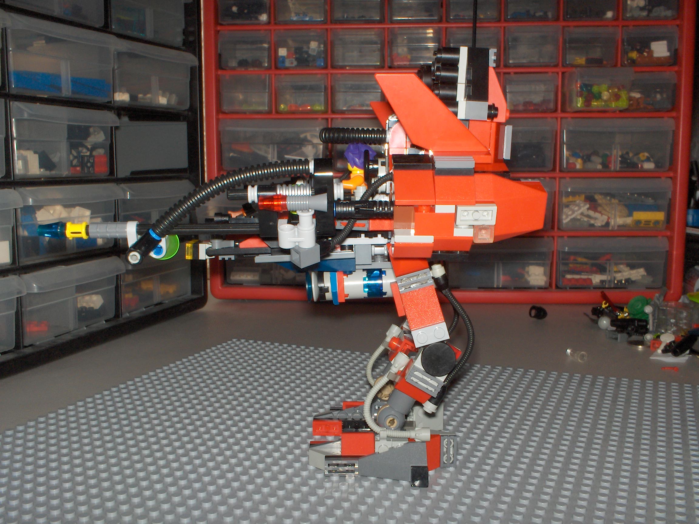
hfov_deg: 50.1
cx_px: 350
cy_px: 262
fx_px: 747
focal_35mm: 37
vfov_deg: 38.7
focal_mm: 6.11
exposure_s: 1/60
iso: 100
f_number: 6.5
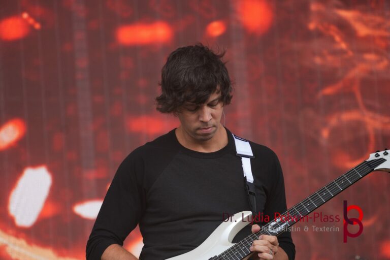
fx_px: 2437
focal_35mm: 225
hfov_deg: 9.1
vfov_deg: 6.1
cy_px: 130
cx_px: 195
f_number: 5.6
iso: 250
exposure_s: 1/250
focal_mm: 150
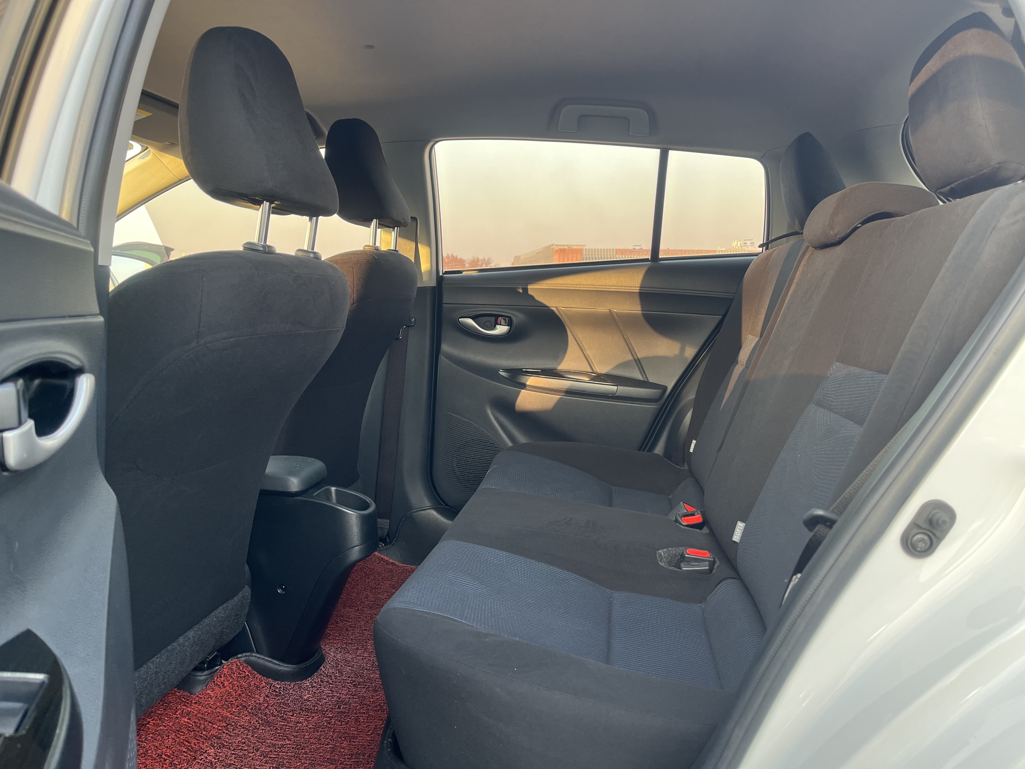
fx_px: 770
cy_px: 384
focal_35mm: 26
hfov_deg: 67.3
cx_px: 512
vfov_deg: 53.1
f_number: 1.6
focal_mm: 5.1
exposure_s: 1/121
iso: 100
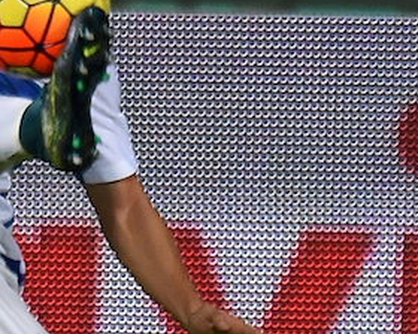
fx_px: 22775
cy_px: 260
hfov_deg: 1.1
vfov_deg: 0.8
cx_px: -233
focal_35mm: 1841
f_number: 4
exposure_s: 1/1250
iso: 2500
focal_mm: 550
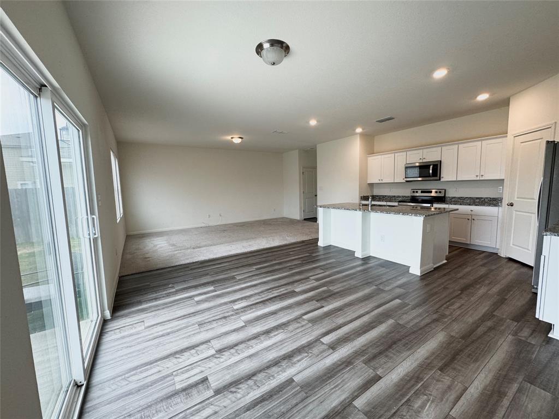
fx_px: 226
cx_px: 280
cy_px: 210
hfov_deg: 102.1
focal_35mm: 14
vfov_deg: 85.7
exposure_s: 1/120
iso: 160
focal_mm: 2.22
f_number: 2.2
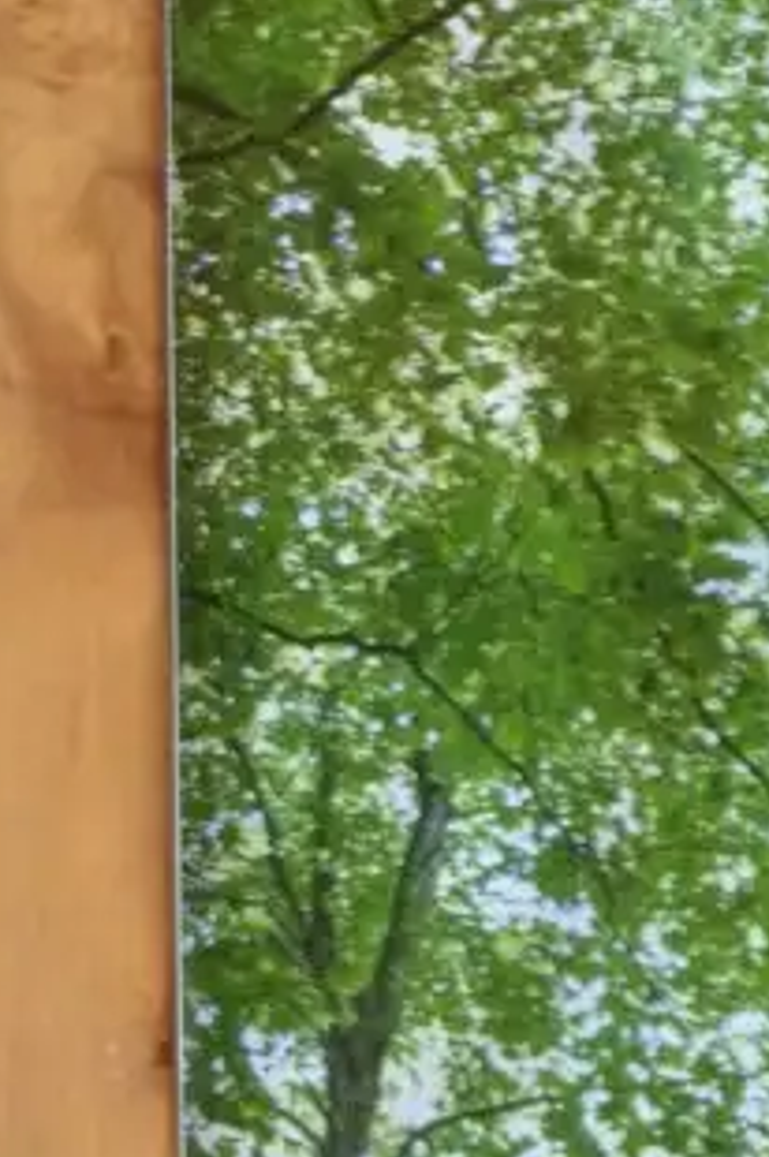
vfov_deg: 5.1
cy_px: 2443
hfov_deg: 3.5
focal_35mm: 394
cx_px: -791
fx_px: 12652
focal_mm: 50
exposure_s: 1/60
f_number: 5
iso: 800
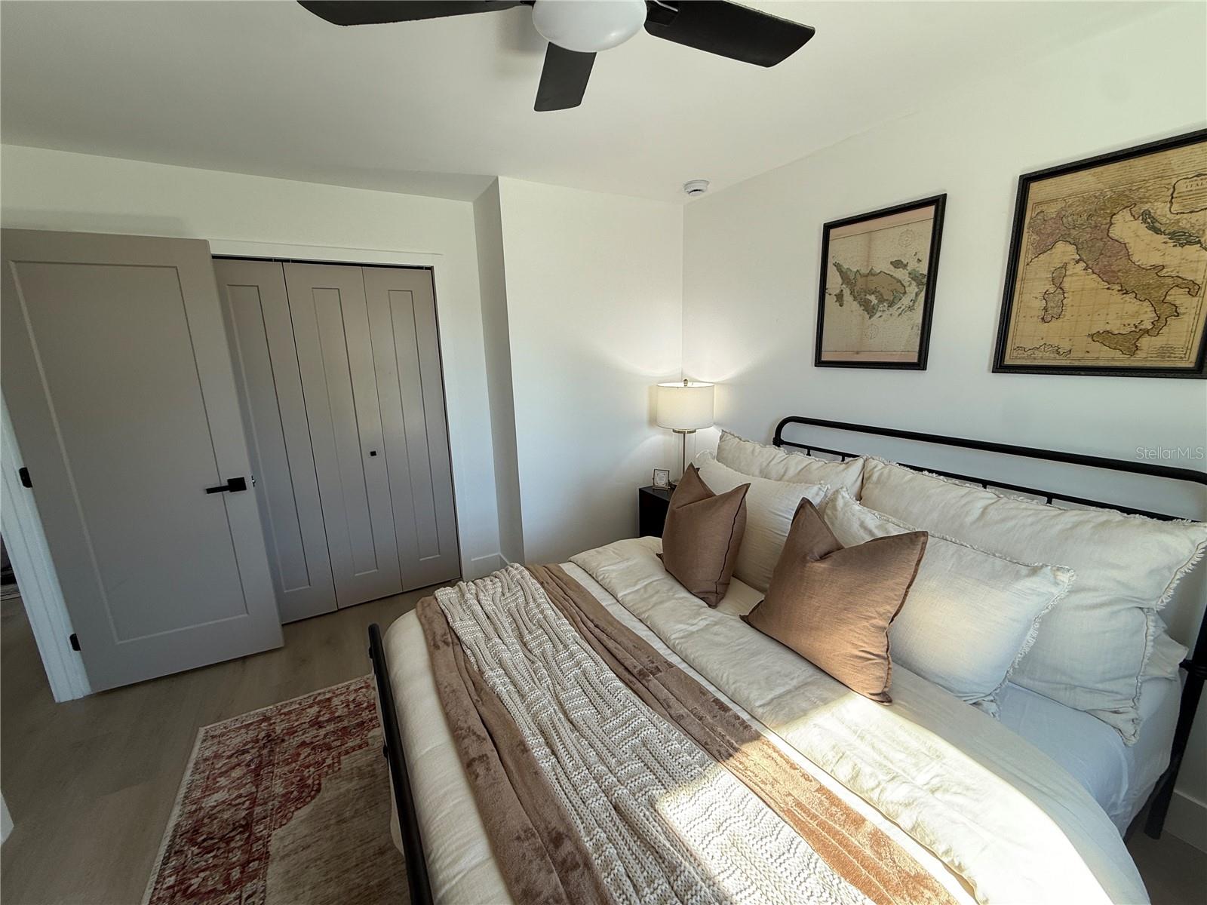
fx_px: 488
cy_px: 452
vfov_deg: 85.7
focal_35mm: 14
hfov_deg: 102.1
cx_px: 604
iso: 50
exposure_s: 1/120
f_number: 2.2
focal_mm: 2.22
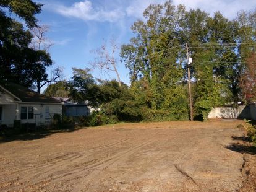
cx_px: 130
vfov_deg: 48.1
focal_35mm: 29
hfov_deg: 61.7
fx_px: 214
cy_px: 86
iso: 100
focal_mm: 4.3
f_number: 3.7
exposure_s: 1/680
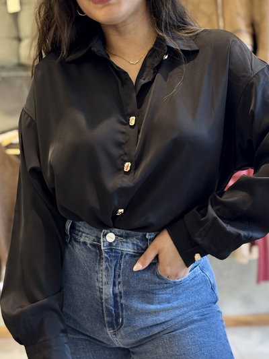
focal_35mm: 52
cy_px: 180
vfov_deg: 36.8
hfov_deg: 28.0
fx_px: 539
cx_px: 134
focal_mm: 5.96
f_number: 1.6
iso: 200
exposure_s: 1/33
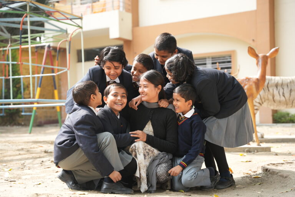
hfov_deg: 33.4
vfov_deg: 22.6
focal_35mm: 60
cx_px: 148
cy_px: 98
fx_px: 492
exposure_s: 1/250
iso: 160
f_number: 2.8
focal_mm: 60
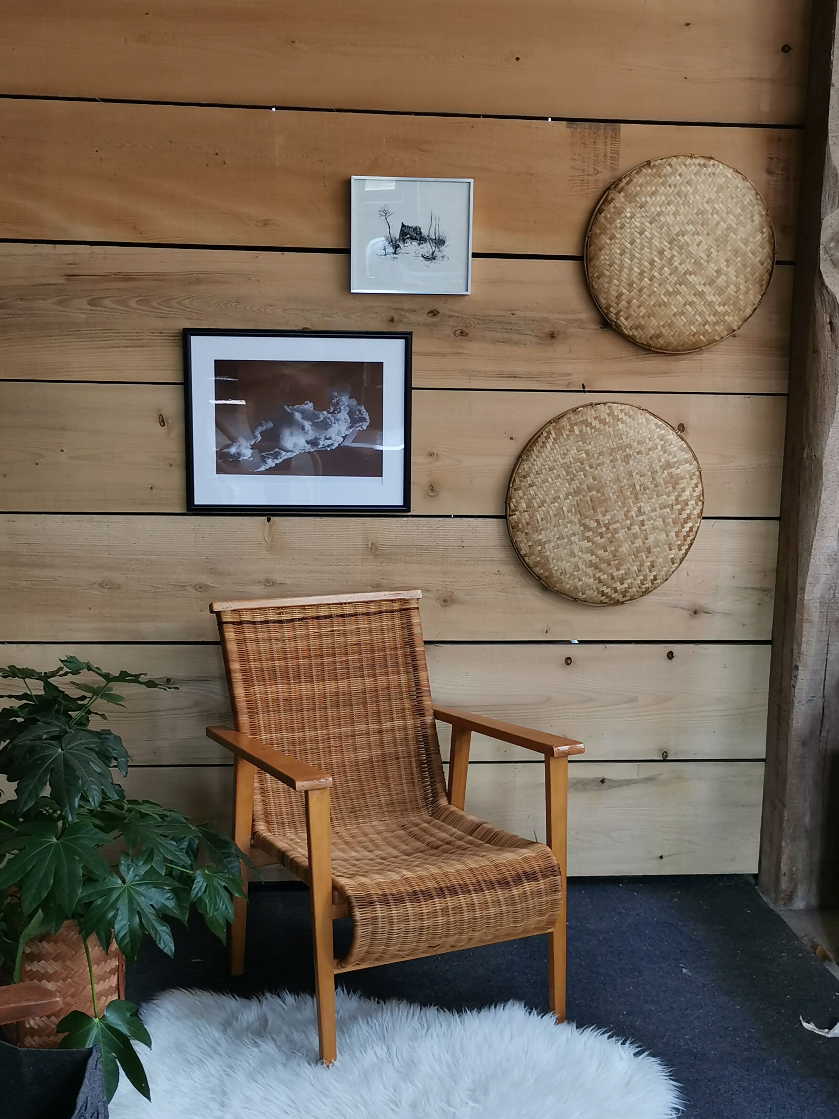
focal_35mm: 45
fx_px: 1454
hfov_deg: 32.2
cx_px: 441
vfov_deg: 42.1
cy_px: 587
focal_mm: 5.58
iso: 160
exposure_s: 1/50
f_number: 1.8
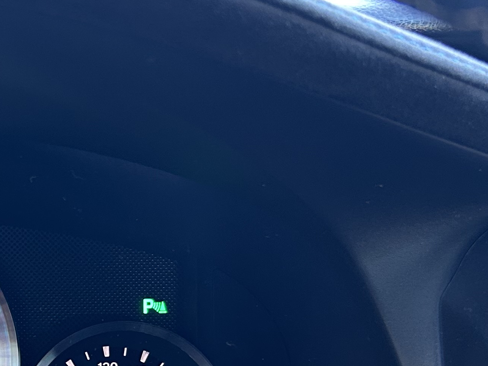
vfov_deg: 17.9
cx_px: -106
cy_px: 329
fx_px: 1142
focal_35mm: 81
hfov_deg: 22.2
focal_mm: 5.7
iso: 125
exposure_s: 1/50
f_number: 1.5
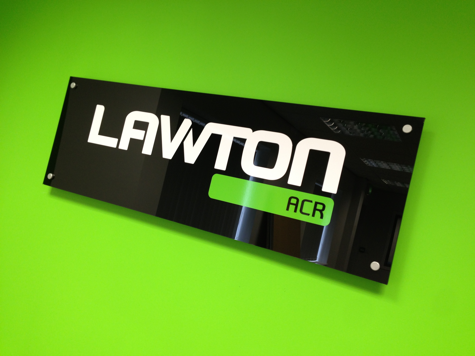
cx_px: 238
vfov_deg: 42.9
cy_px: 178
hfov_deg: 55.4
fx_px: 453
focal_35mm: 33
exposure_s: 1/20
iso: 64
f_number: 2.4
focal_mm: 4.13
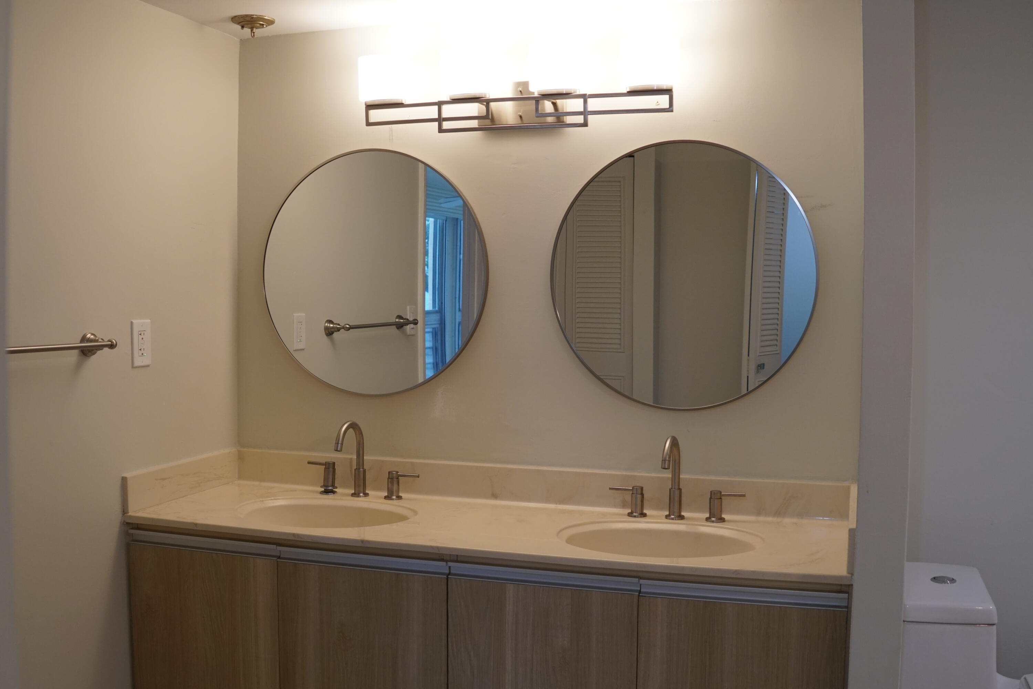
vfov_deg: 36.9
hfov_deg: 53.1
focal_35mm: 36
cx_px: 516
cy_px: 344
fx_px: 1033
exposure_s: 1/160
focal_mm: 24
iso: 640
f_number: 4
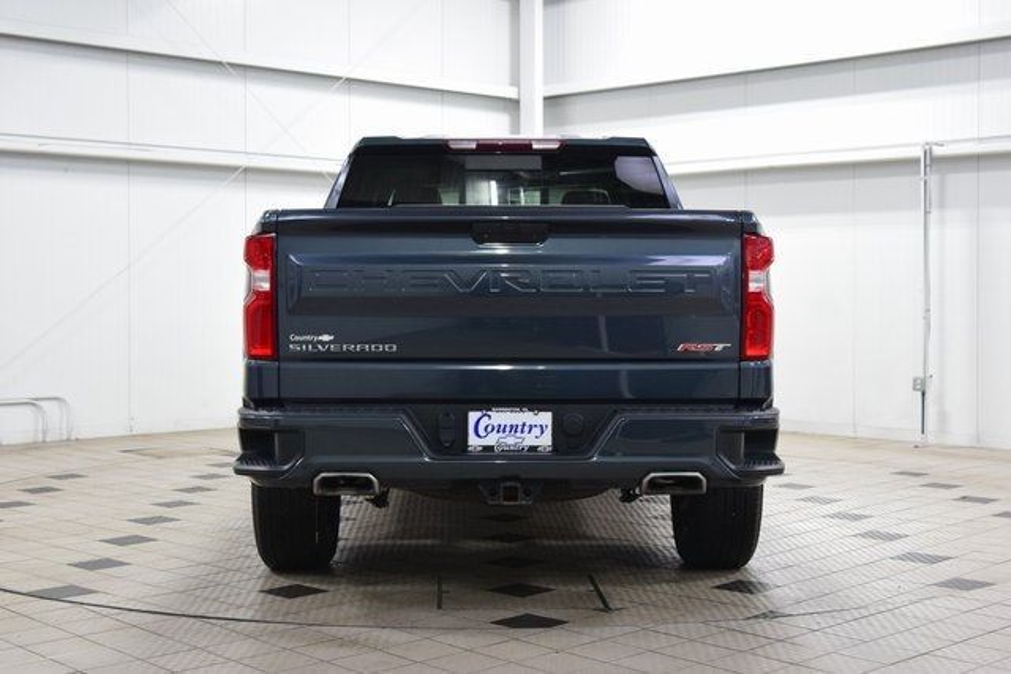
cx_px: 506
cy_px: 337
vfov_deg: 25.8
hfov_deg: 37.8
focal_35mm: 52
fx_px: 1475
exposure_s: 1/60
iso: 1600
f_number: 4.5
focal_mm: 35
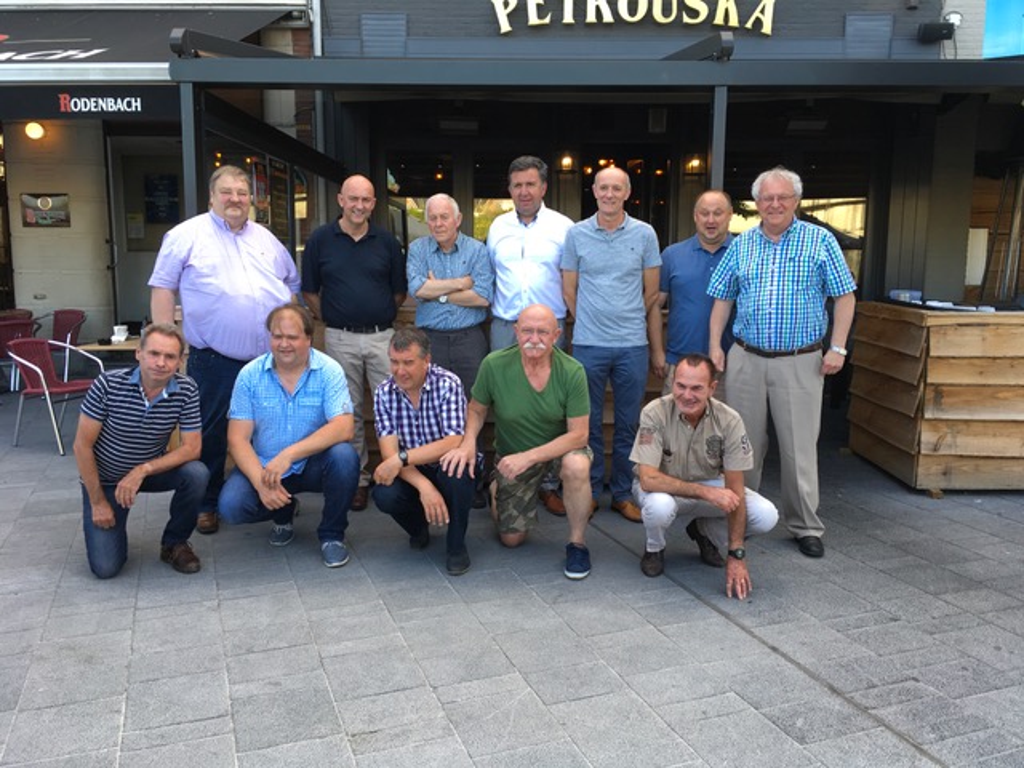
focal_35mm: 29
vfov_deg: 48.2
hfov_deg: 61.7
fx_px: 858
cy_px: 384
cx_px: 512
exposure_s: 1/100
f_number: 2.2
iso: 32
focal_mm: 4.15
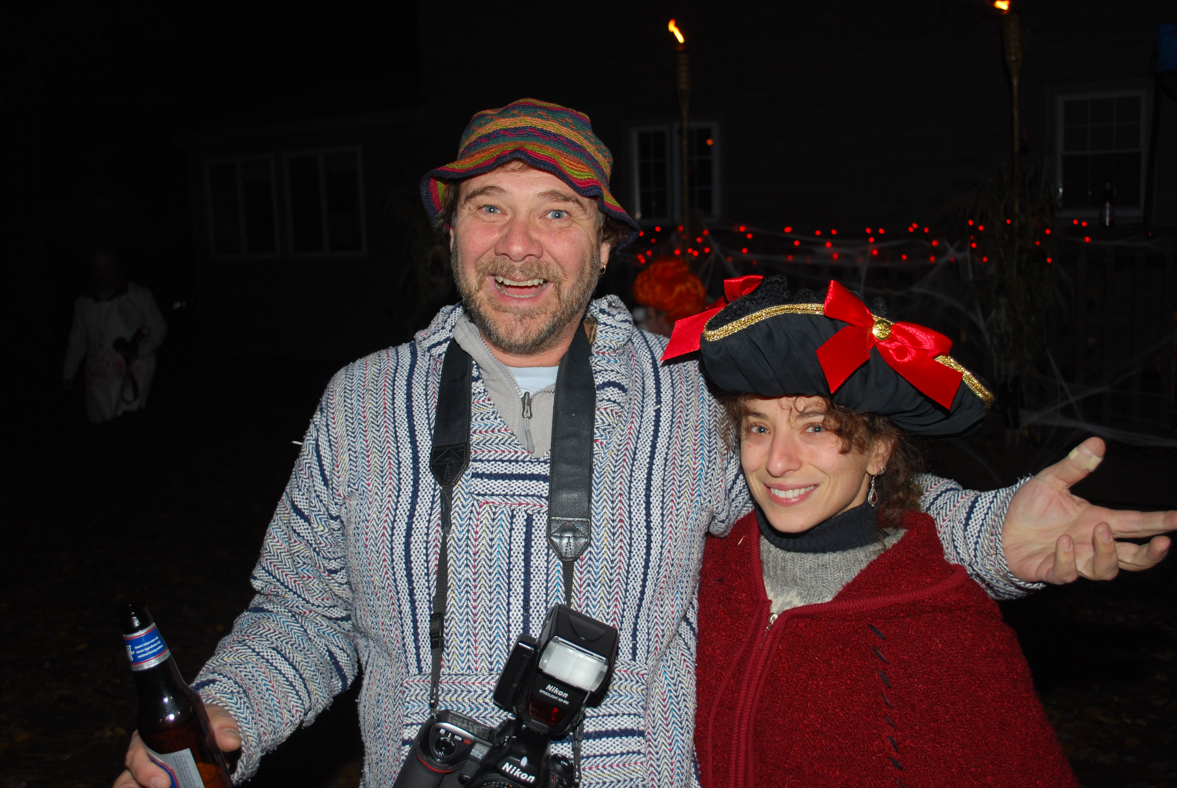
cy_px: 394
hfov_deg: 53.1
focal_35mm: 36
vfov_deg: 37.0
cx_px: 588
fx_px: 1178
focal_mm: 24
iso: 200
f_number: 4.2
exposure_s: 1/60
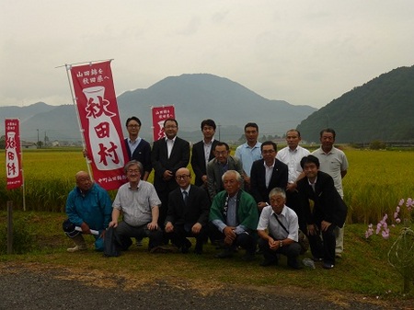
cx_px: 207
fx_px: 538
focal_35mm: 45
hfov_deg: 42.1
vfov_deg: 32.2
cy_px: 155
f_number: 3.9
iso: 100
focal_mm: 8
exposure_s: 1/200
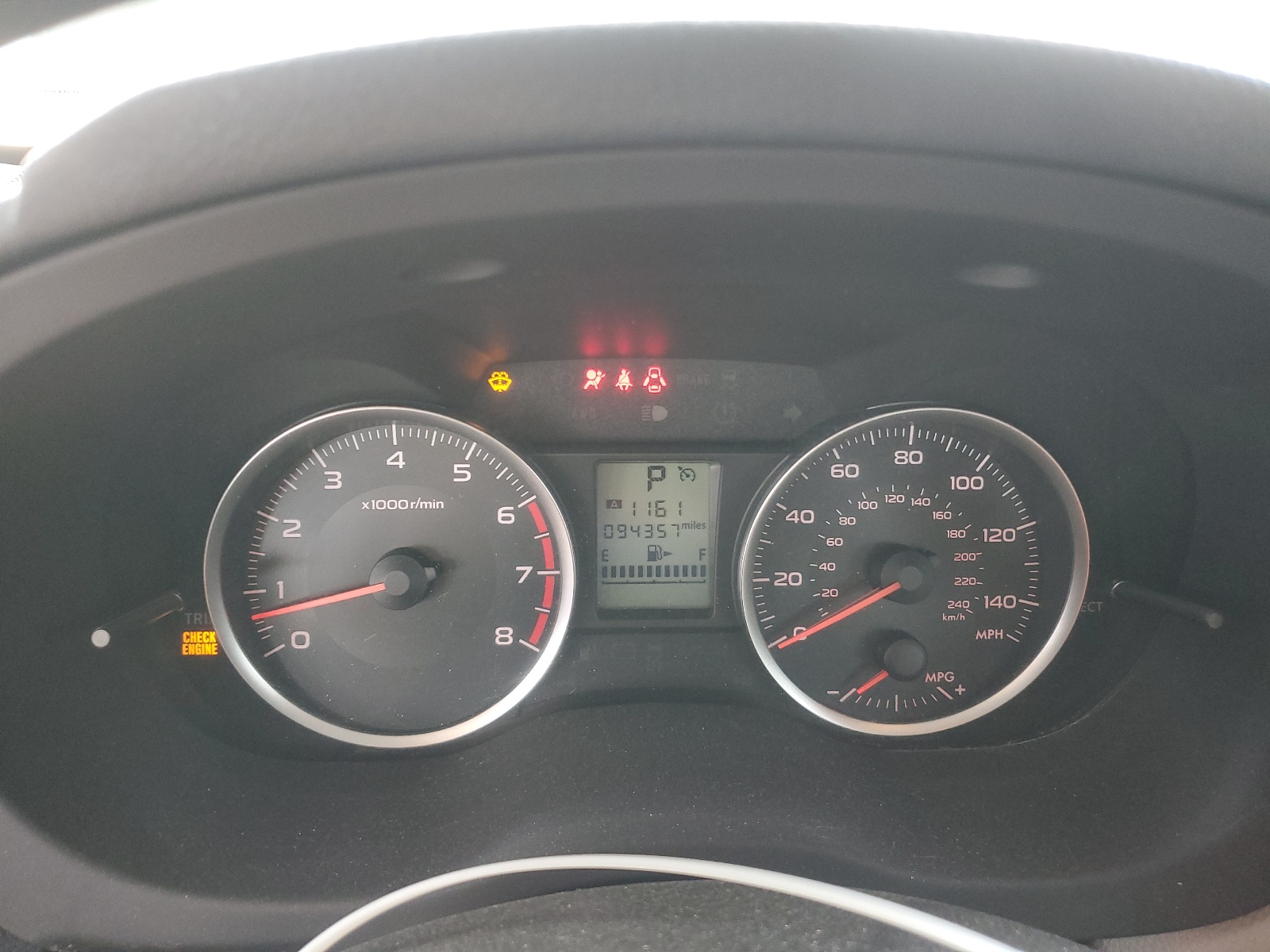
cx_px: 635
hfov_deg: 67.3
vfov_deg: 53.1
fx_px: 954
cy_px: 476
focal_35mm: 26
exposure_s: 1/60.2
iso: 123
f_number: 1.5
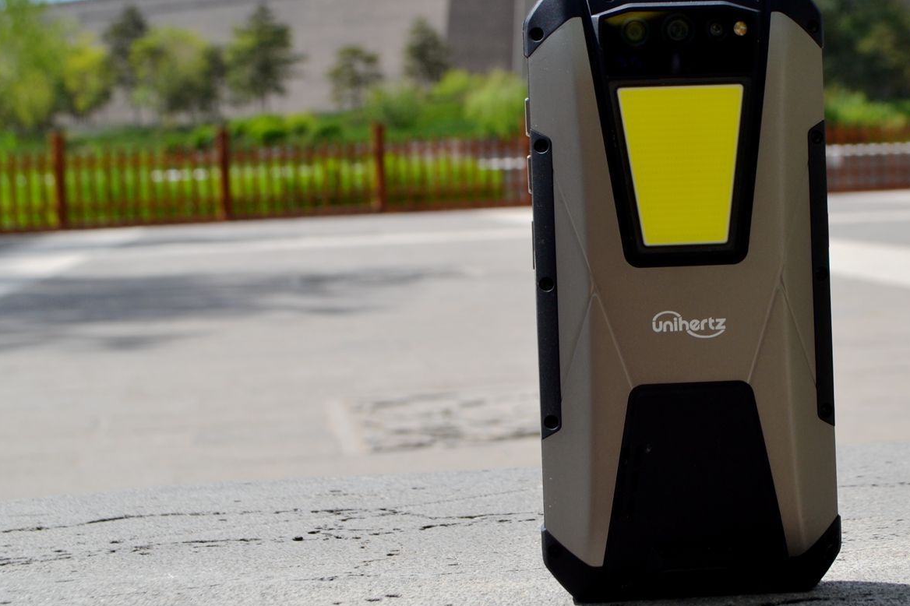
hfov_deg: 27.1
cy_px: 192
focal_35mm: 74
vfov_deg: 18.4
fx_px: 1870
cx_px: 637
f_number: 8
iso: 100
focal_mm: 32
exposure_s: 1/250
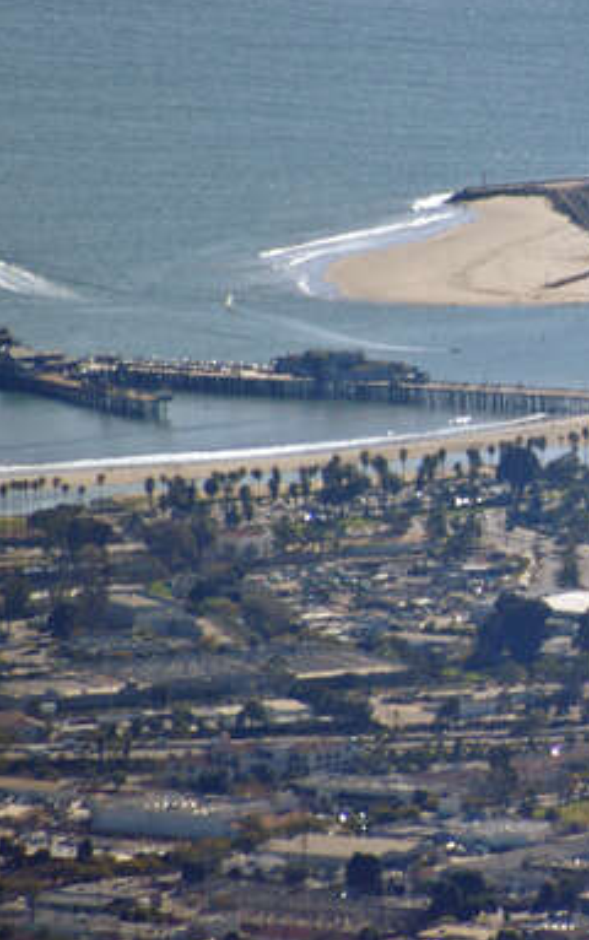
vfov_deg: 2.2
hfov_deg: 1.4
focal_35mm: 956
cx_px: 741
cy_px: 425
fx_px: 24507
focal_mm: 300
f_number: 5.6
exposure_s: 1/1000
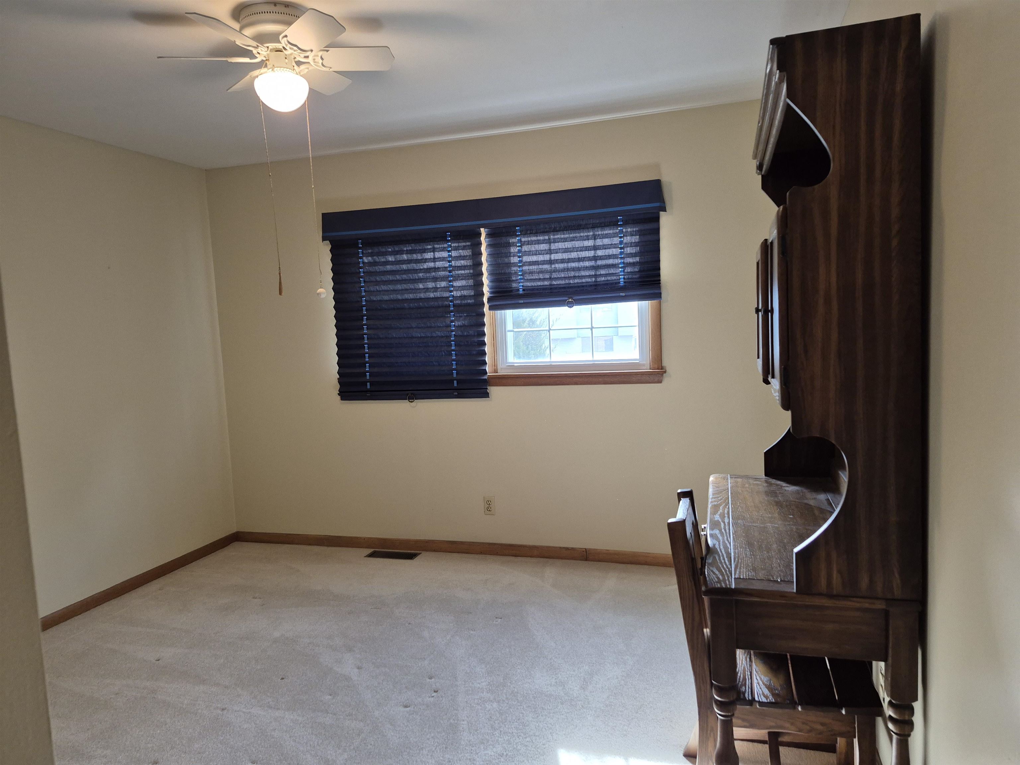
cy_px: 382
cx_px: 510
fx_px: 678
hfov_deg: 73.9
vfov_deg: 58.9
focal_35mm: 23
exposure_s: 1/120
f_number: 1.8
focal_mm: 5.4
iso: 200
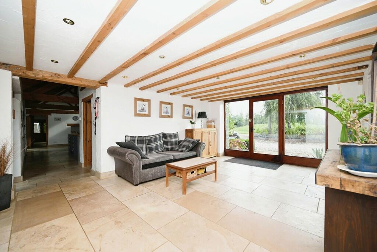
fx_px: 157
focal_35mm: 15
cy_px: 126
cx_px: 188
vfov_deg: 77.3
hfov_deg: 100.4
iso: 100
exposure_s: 1/60
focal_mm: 15
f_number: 4
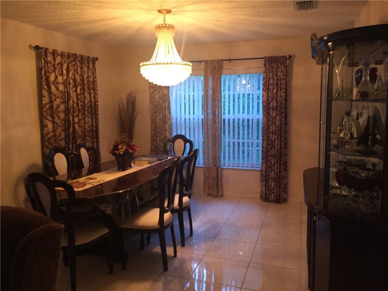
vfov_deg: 48.2
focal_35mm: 29
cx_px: 194
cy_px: 146
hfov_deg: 61.7
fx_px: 325
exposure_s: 1/30
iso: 200
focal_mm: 4.15
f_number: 2.2
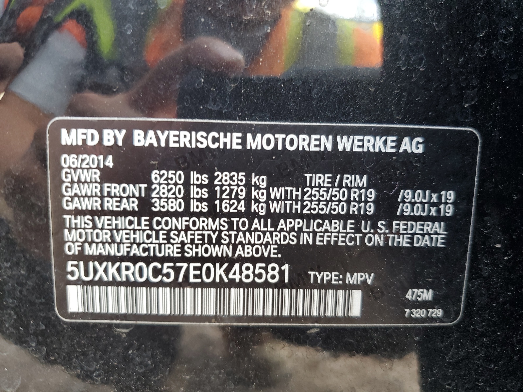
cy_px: 196
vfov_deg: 53.1
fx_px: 393
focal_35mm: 26
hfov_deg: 67.3
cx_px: 262
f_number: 1.5
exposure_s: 1/60.2
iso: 65
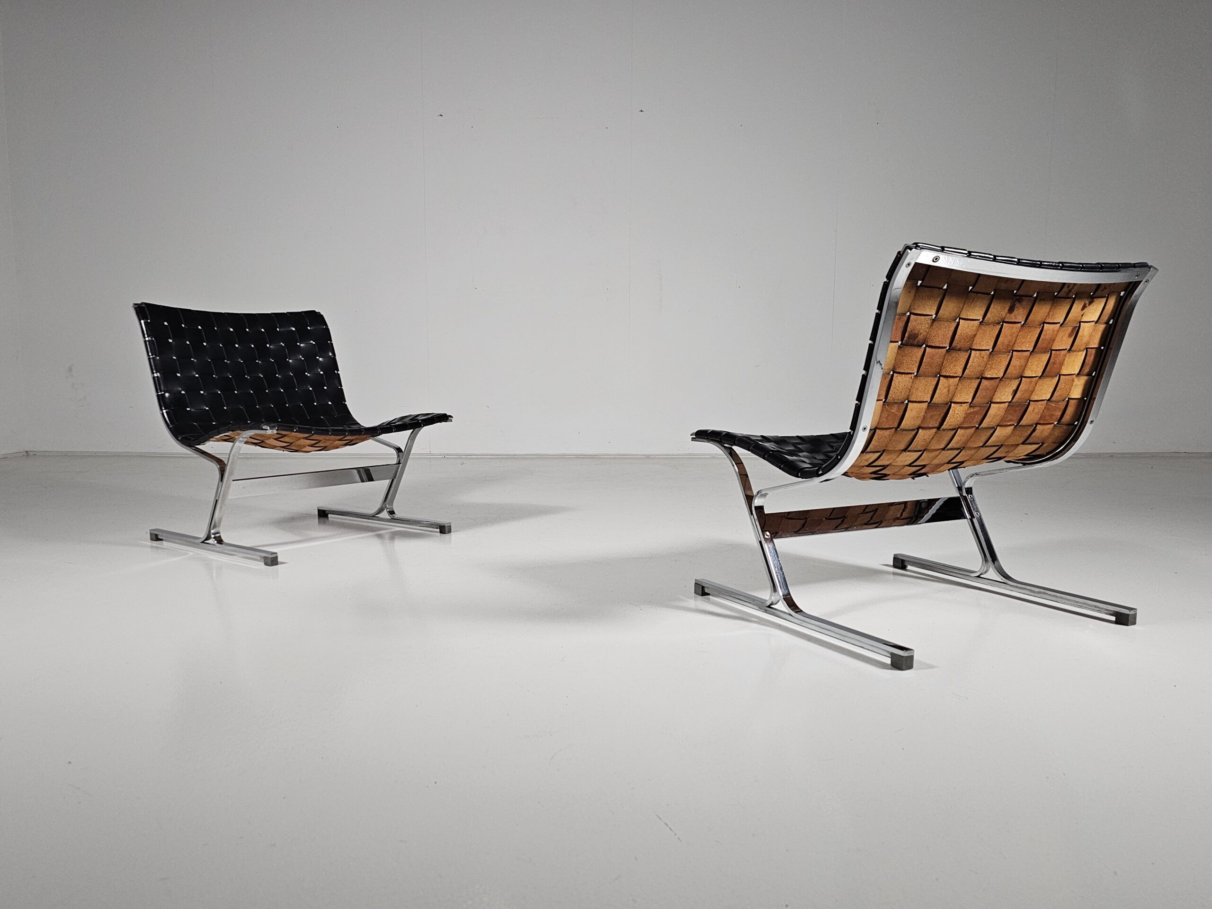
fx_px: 805
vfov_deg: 58.9
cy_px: 454
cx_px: 606
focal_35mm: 23
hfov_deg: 73.9
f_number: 1.7
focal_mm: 6.3
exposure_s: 1/100
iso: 400
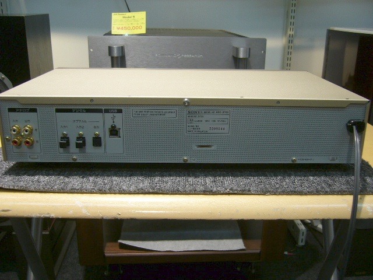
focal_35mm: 35
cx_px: 186
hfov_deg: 52.6
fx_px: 377
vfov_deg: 40.7
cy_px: 140
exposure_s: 1/30
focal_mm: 5.8
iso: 80
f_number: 2.8
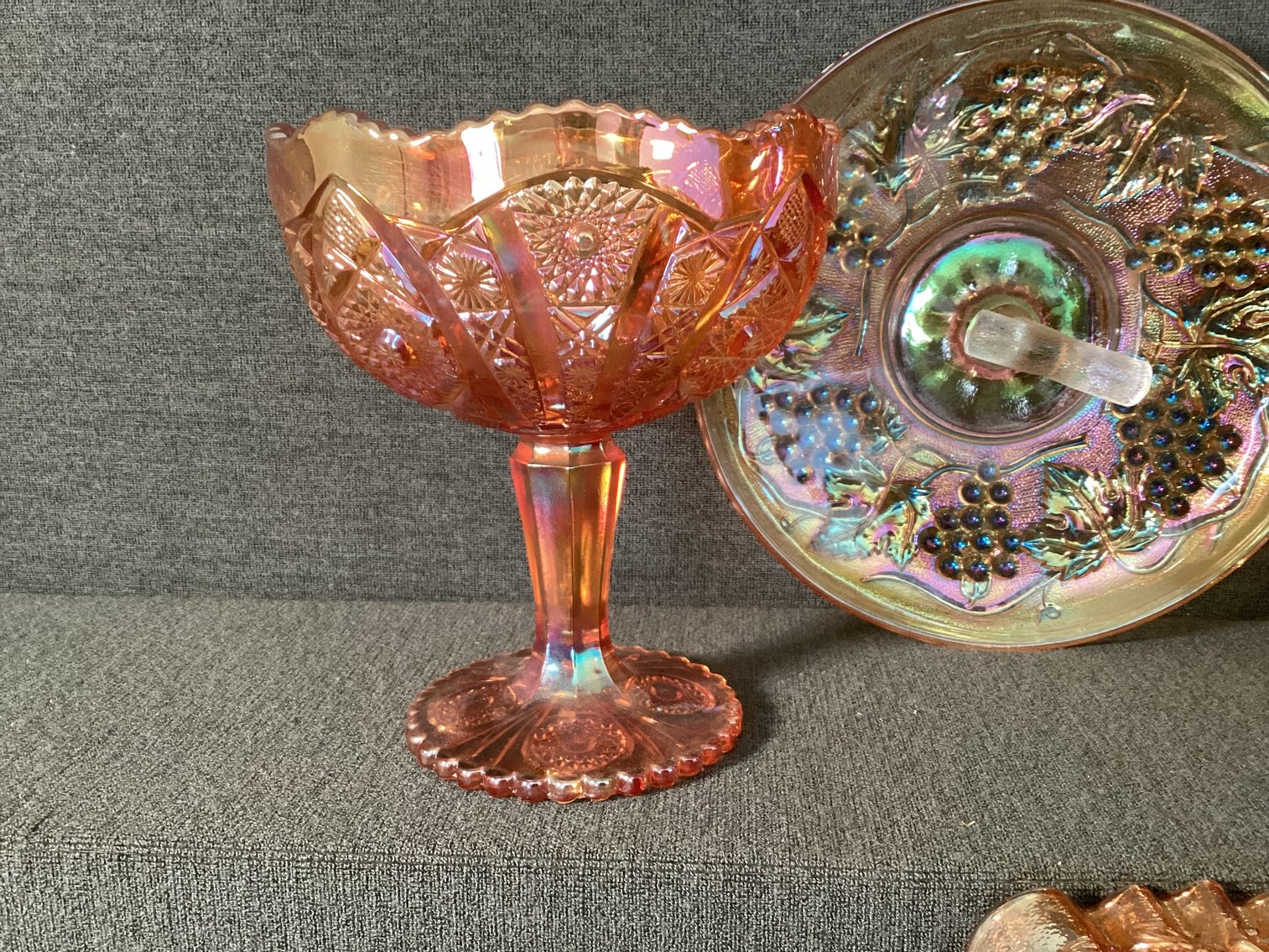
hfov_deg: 58.3
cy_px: 476
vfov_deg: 45.4
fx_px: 1137
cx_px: 634
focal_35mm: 31
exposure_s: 1/40
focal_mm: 3.3
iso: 320
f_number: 2.4
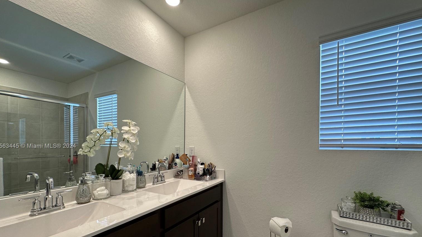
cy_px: 146
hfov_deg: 99.4
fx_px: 179
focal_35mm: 16
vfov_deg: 66.2
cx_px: 209
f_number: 2.2
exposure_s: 1/120
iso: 100
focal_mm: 2.22
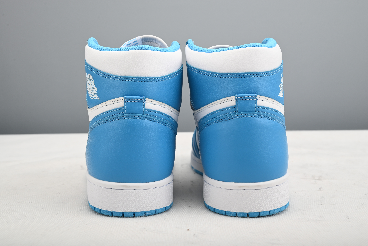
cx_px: 184
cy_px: 123
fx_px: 389
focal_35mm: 38
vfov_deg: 35.1
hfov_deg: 50.7
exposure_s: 1/200
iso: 100
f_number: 11
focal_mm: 38
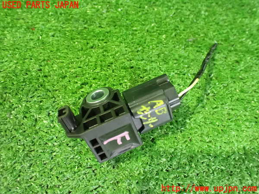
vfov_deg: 46.8
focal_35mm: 30
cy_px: 97
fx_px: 224
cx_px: 130
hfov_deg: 60.0
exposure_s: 1/25
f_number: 2.3
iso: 1600
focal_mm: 5.4
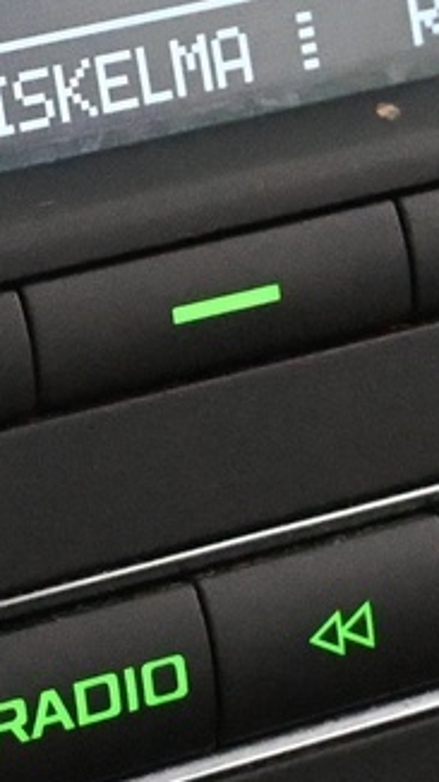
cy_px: -5
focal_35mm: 246
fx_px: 5105
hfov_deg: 4.9
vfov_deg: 8.7
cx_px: 34
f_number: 5
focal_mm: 31.5
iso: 10000
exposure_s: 1/60
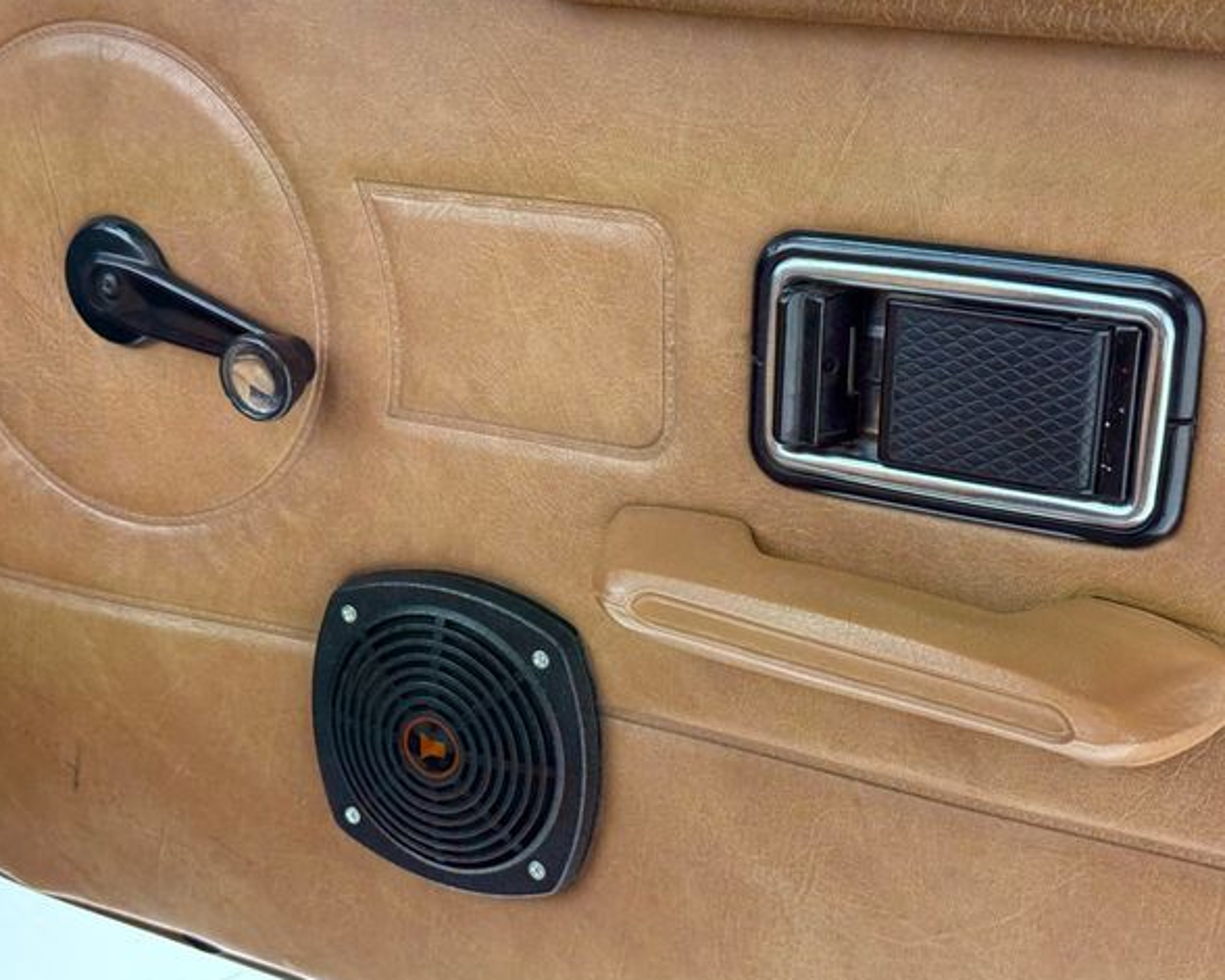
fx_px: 1848
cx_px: 625
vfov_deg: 29.7
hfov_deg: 36.7
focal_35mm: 51
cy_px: 494
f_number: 1.78
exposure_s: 1/40
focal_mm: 6.76
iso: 200
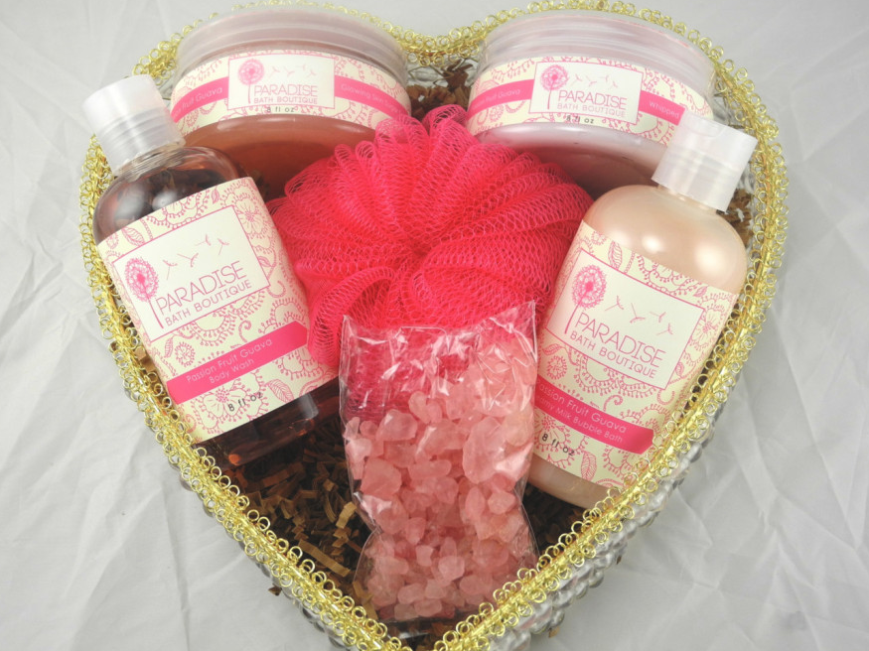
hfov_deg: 39.7
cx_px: 422
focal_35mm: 48
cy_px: 279
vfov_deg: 30.2
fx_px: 1205
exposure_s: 1/317
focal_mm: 8.8
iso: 100
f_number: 3.2
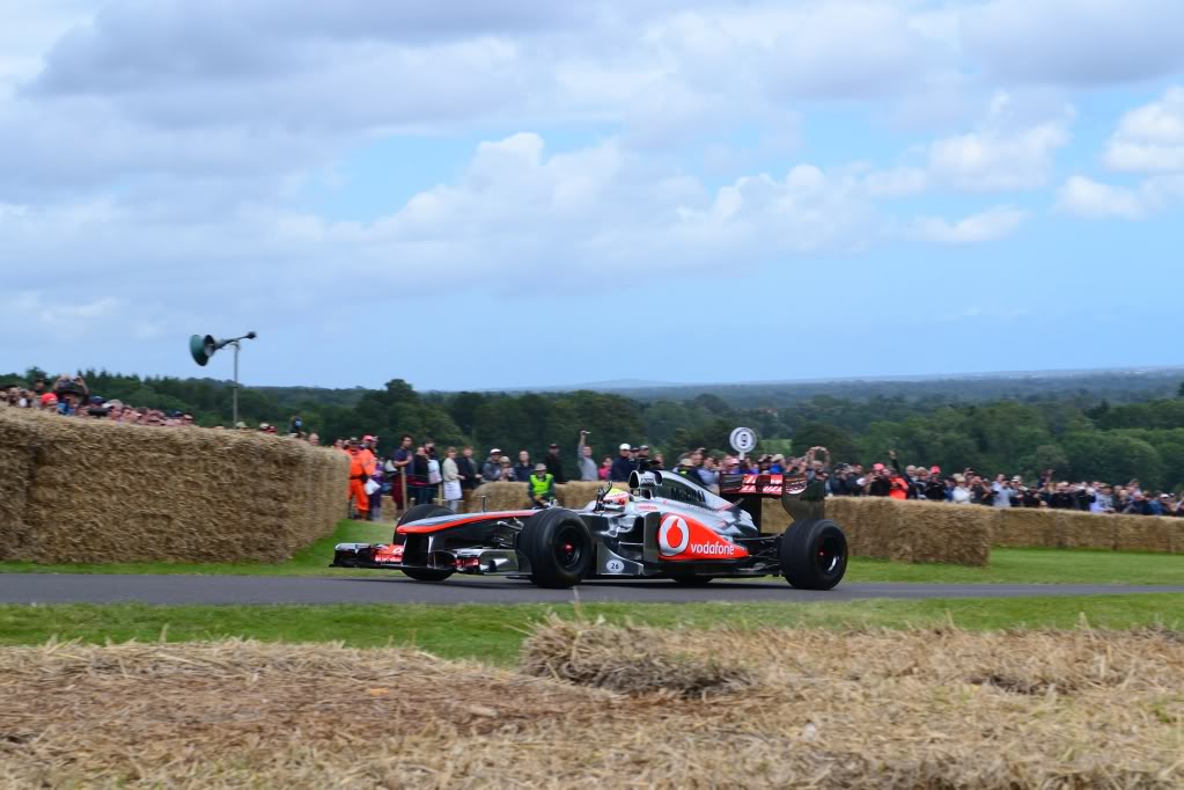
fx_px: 2713
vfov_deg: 16.6
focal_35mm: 82
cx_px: 592
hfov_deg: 24.6
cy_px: 395
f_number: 11
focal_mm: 55
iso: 400
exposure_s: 1/400
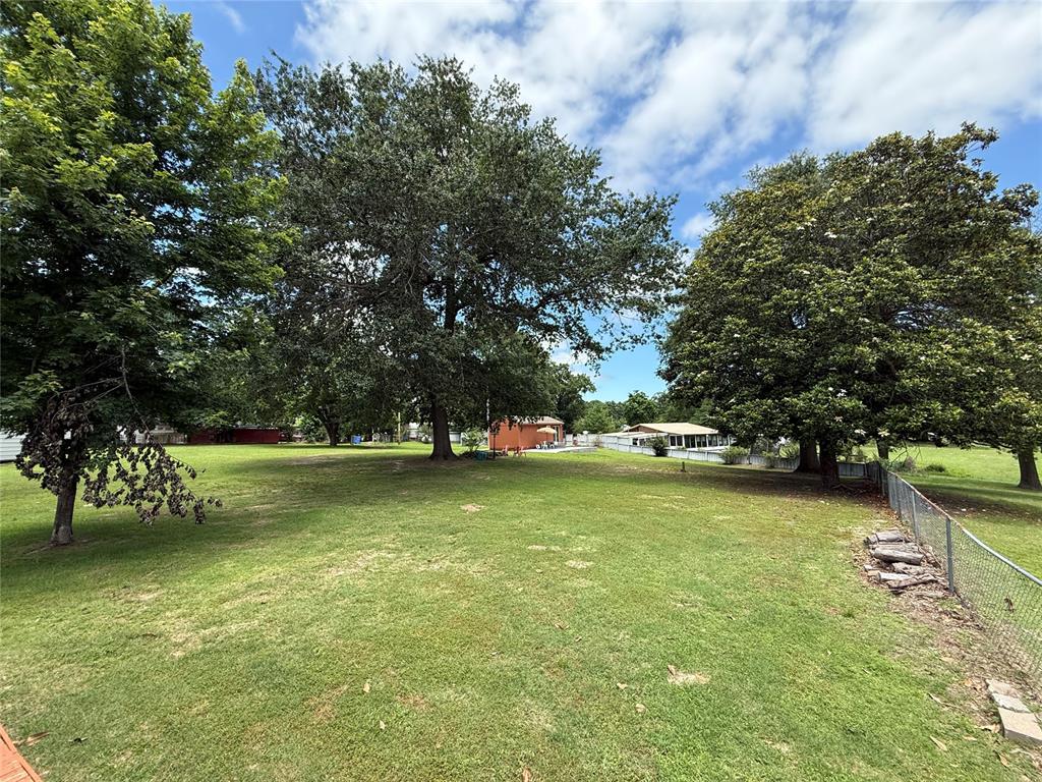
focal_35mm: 14
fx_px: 421
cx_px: 521
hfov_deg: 102.1
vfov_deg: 85.7
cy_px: 391
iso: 64
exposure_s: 1/760
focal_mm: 2.22
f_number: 2.2
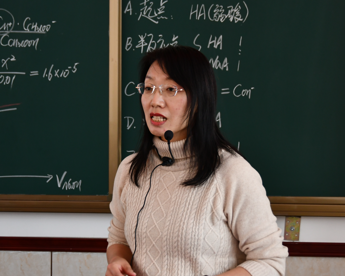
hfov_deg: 17.9
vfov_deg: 14.4
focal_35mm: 107
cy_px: 134
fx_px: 1093
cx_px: 139
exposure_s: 1/40
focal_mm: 50
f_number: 4.8
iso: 800
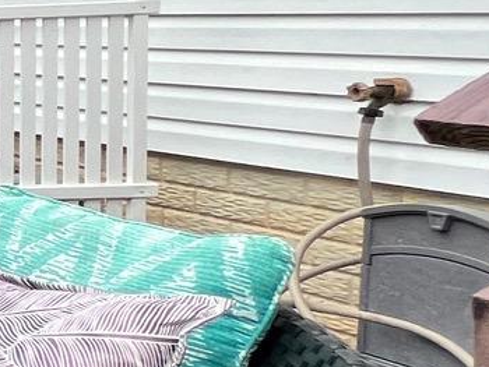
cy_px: 84
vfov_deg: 19.2
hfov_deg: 12.6
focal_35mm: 76
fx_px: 1074
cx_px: -879
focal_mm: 1.57
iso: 50
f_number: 1.8
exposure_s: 1/99
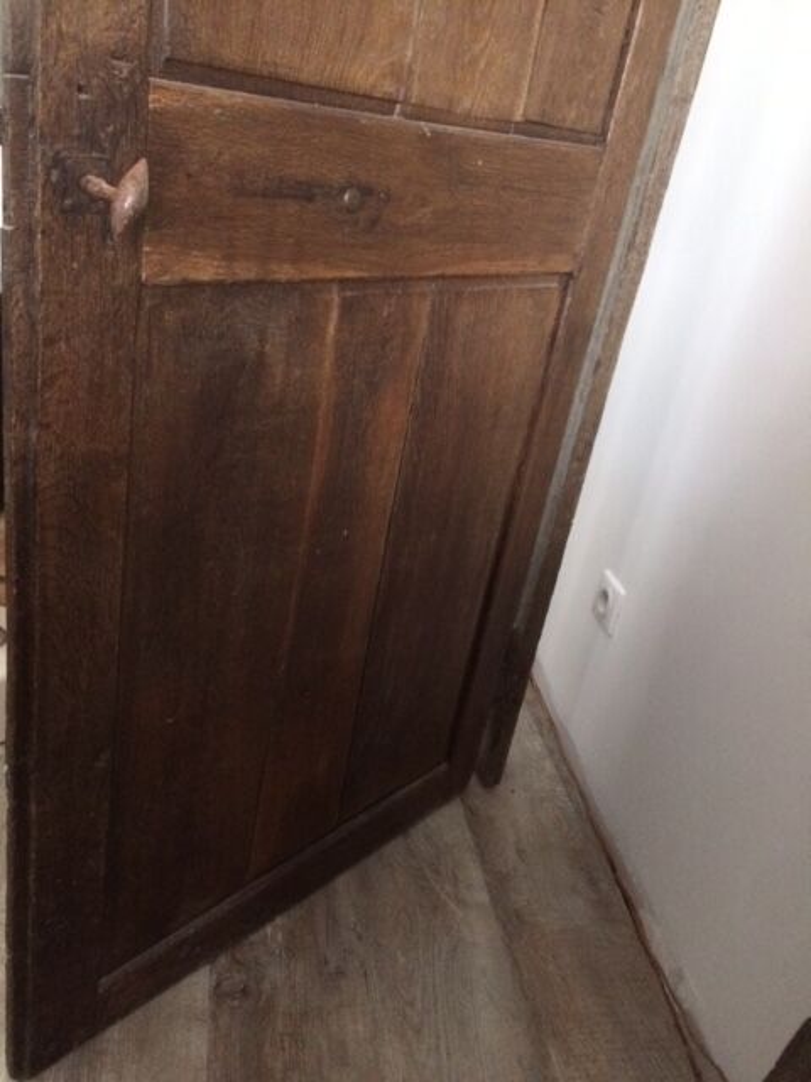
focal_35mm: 29
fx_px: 906
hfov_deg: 48.2
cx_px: 406
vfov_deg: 61.7
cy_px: 541
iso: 250
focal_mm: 4.15
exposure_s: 1/17
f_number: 2.2
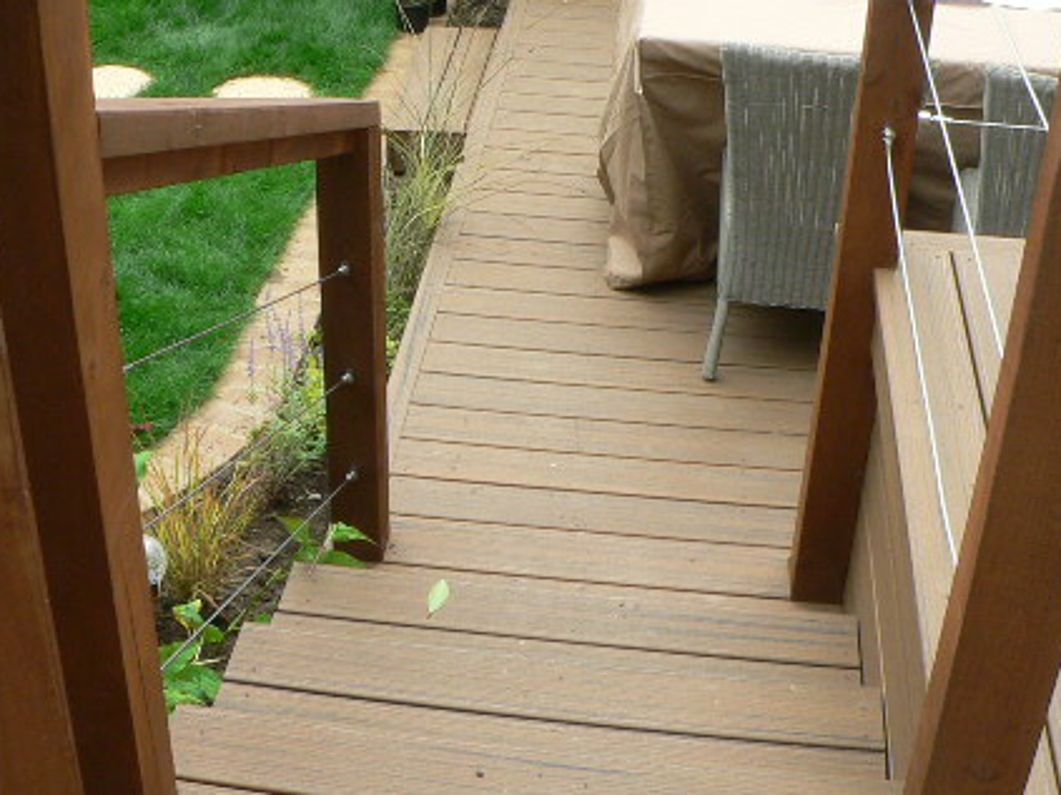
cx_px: 406
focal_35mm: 53
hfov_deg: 36.0
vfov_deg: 27.4
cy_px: 278
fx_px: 1624
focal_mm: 4.6
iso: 80
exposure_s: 1/40
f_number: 8
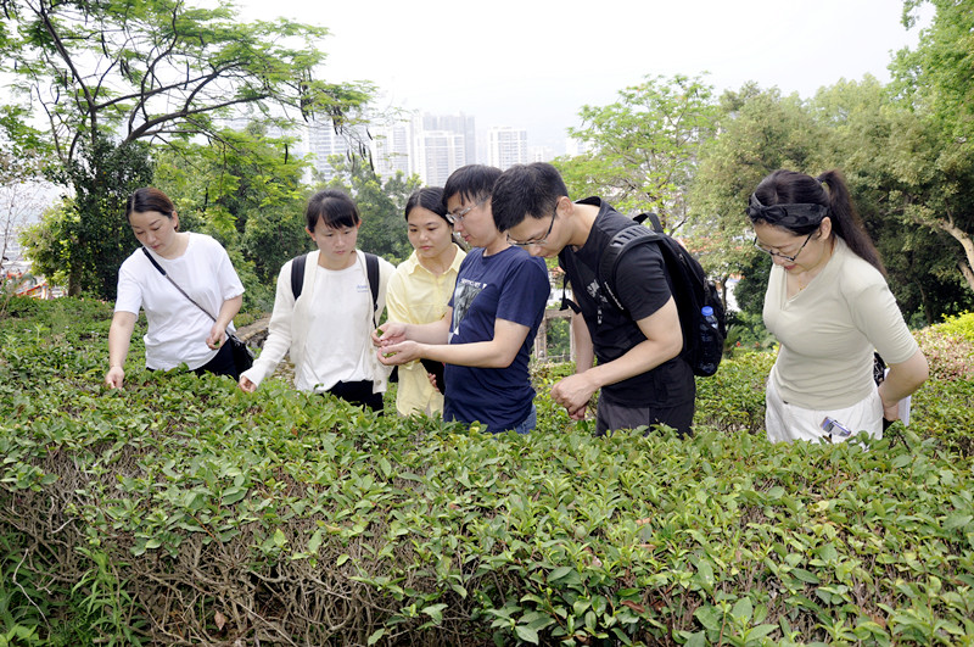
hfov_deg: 57.3
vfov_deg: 39.9
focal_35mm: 33
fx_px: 892
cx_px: 487
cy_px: 324
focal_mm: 22
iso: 200
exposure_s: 1/200
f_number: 7.1
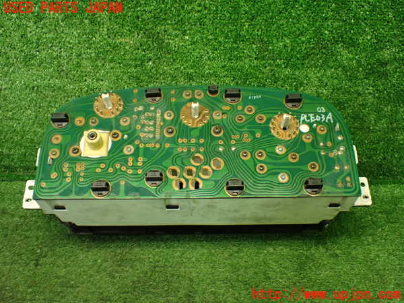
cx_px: 202
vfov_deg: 37.7
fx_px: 443
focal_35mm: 38
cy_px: 152
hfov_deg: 49.0
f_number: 2.7
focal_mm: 6.83
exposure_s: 1/100
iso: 800
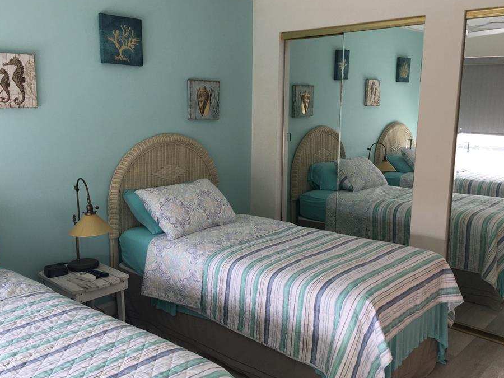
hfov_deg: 55.4
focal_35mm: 33
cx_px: 256
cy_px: 190
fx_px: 480
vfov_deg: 42.9
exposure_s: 1/60
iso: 25
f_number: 2.2
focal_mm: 4.15
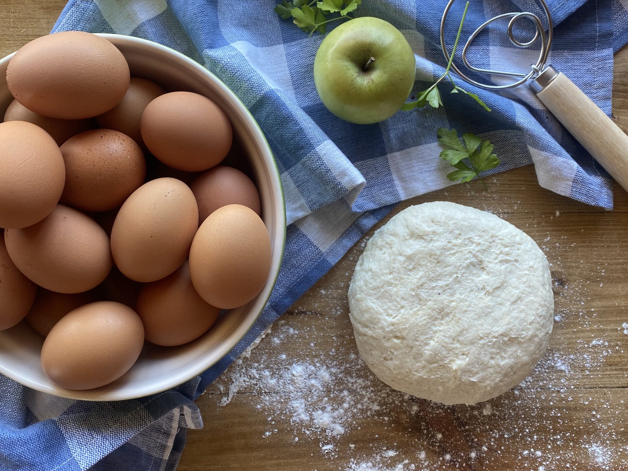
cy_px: 214
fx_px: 635
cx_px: 332
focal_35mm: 35
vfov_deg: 40.7
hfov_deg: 52.6
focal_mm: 4.25
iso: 64
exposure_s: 1/60
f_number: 1.8
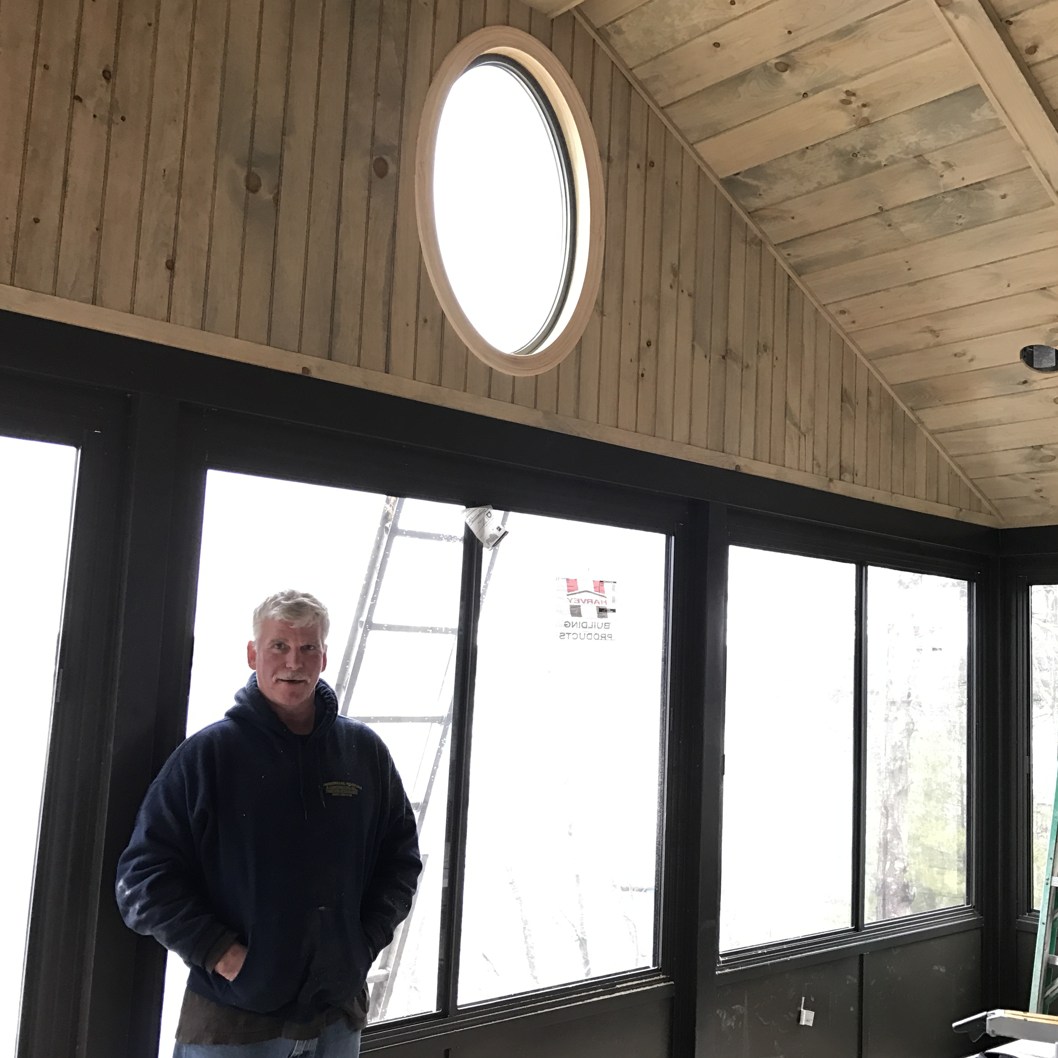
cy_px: 535
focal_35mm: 34
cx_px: 644
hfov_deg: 48.1
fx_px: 1176
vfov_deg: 48.4
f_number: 1.8
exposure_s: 1/17
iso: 40
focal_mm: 3.99
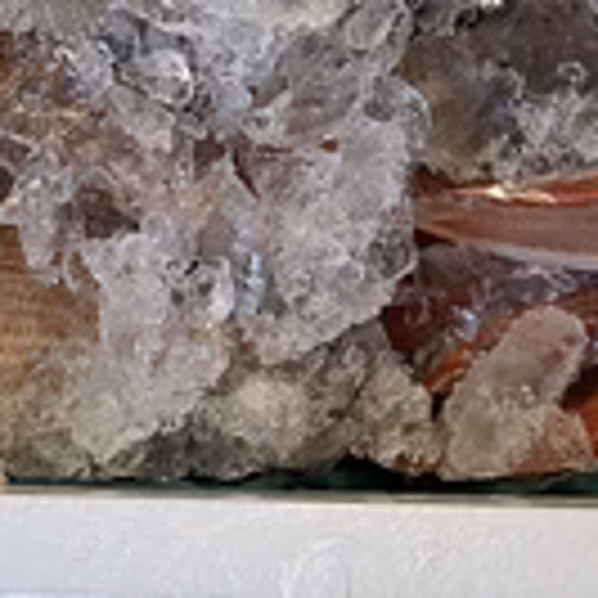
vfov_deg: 21.2
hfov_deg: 24.9
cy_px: -297
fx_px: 1349
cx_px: 378
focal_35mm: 69
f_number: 1.6
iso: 160
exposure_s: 1/50
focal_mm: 4.2
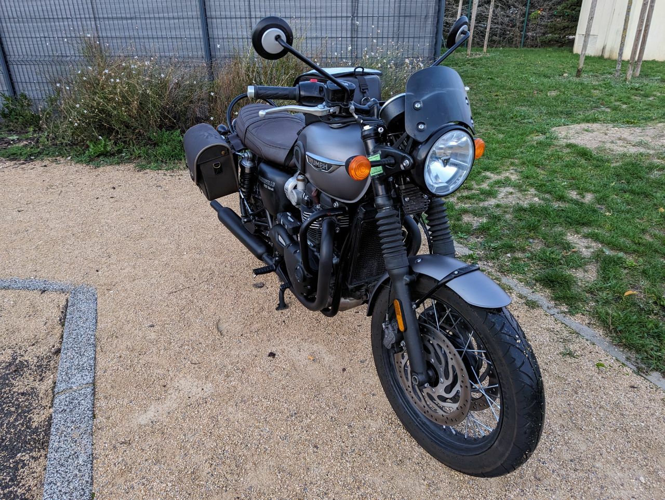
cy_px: 250
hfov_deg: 71.5
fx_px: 462
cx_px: 332
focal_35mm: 24
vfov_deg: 56.9
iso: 217
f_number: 1.85
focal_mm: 6.81
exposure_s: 1/23.8
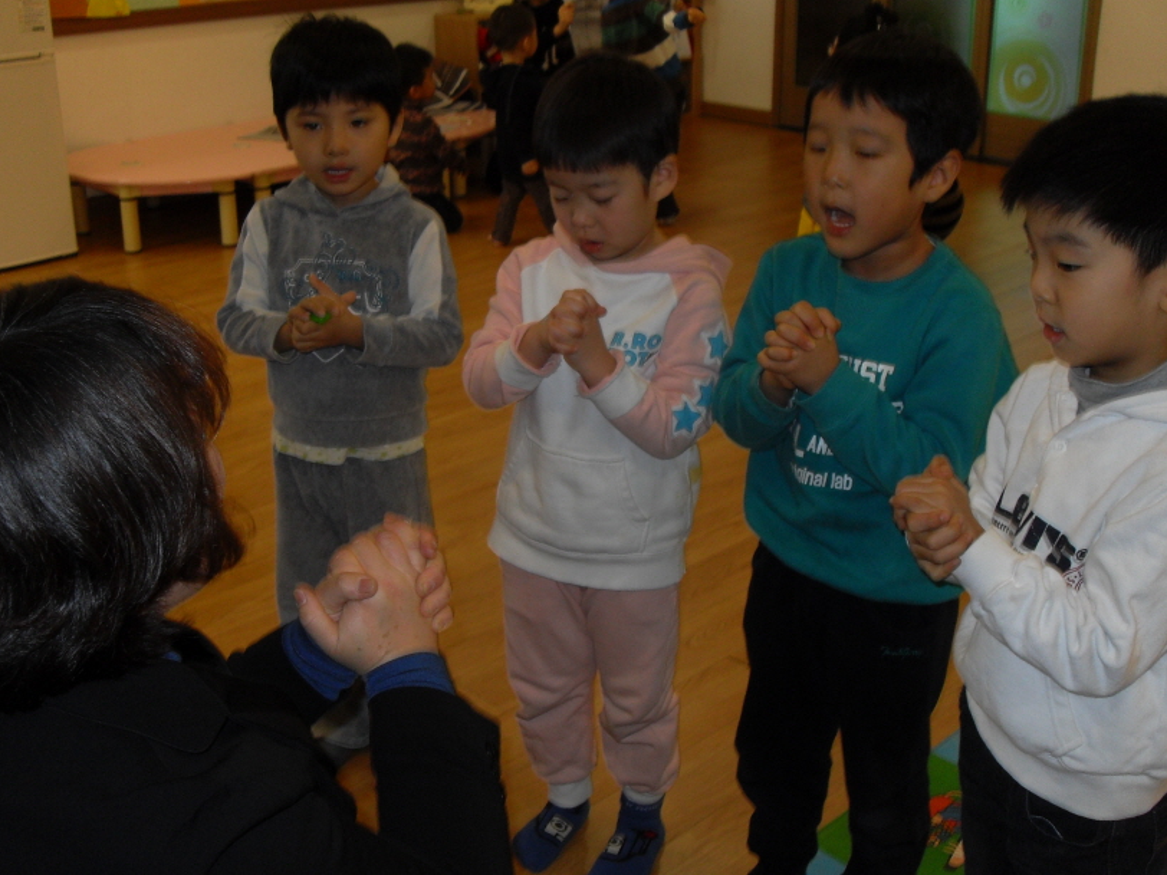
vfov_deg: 35.1
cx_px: 588
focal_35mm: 41
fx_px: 1382
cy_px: 406
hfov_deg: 45.8
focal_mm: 6.3
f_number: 2.8
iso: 100
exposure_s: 1/45
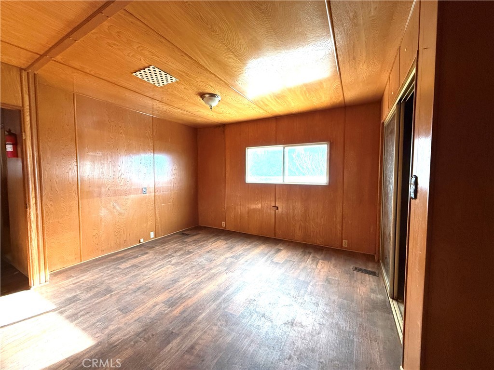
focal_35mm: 14
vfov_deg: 85.7
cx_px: 247
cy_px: 185
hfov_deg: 102.1
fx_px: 200
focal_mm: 2.22
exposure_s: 1/60
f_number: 2.2
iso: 400
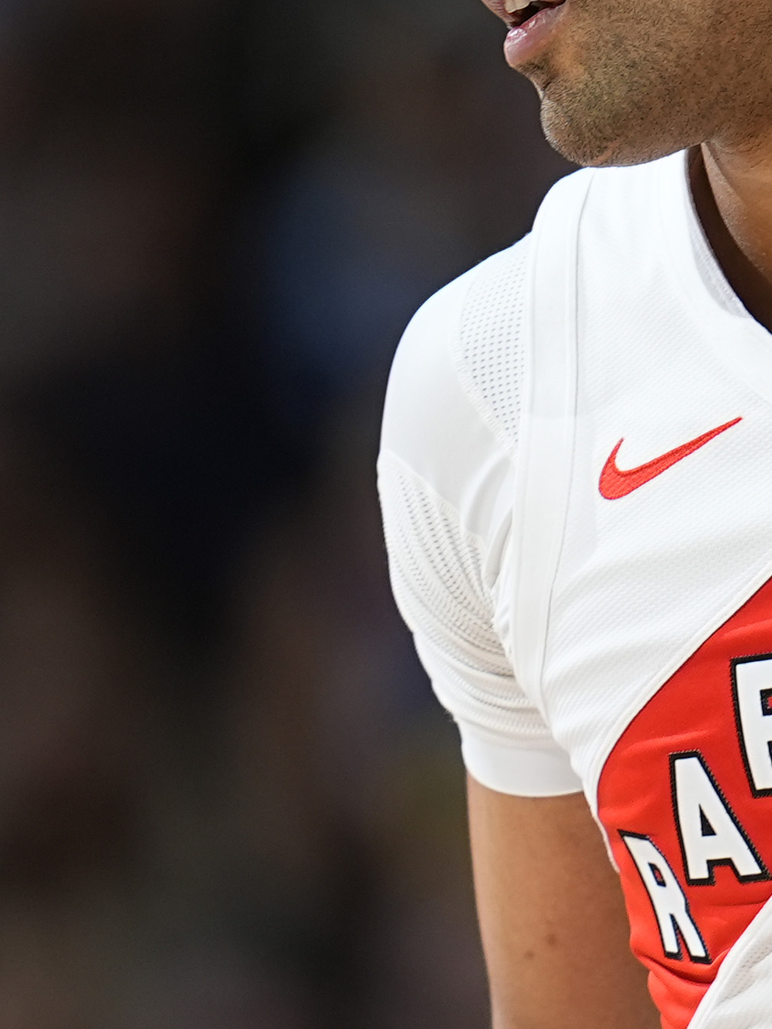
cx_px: 1034
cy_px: 305
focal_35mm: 1687
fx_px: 50172
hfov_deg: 0.9
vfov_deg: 1.2
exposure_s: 1/1600
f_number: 3.2
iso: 400
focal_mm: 400
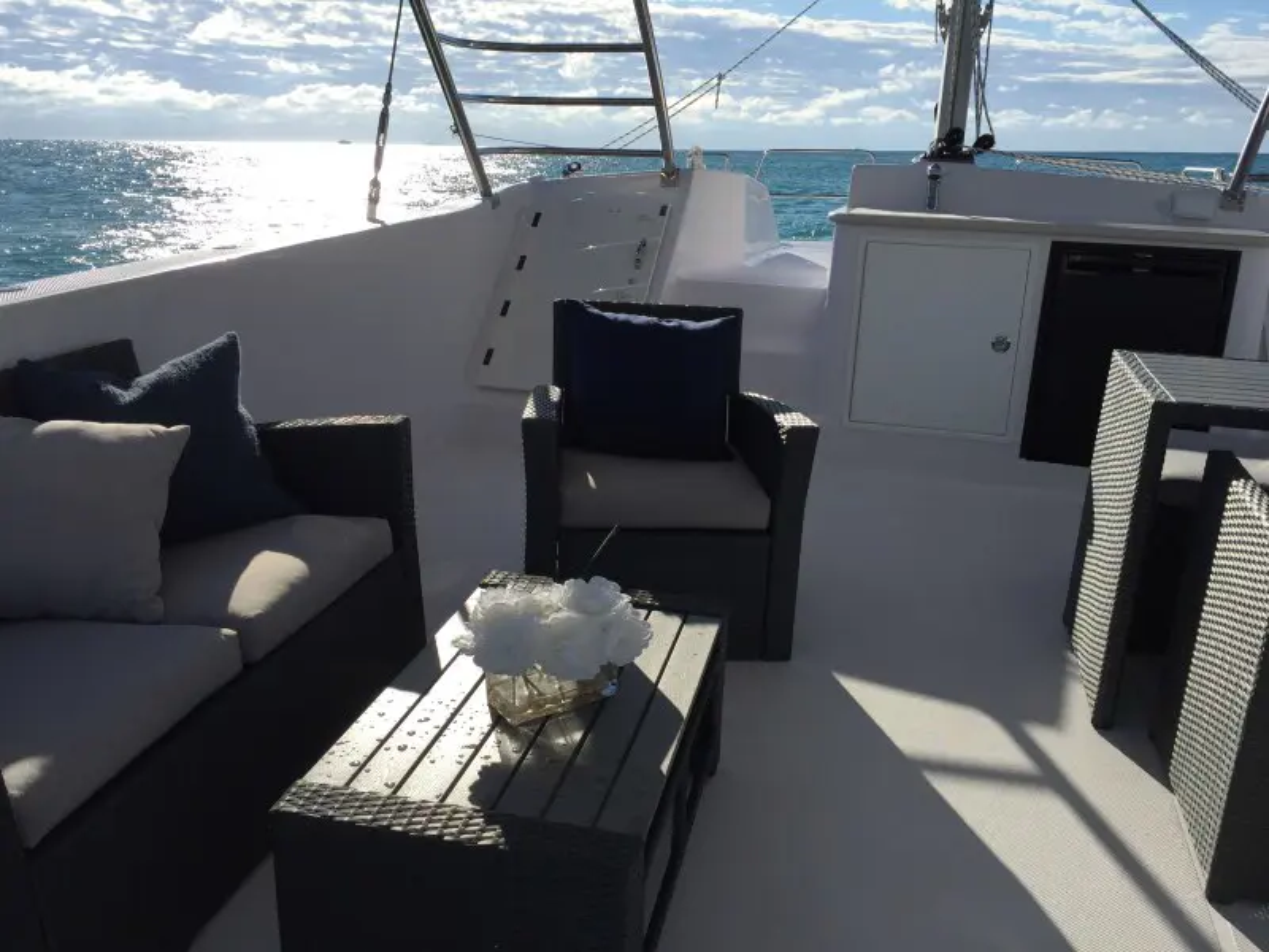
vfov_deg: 48.2
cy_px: 476
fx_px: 1063
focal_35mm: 29
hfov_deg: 61.7
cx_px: 634
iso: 32
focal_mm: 4.15
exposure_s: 1/3597
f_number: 2.2
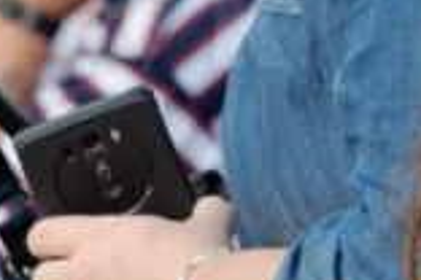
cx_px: 694
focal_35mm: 1116
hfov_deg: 1.8
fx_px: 13045
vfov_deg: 1.2
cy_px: -302
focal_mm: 145
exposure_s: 1/160
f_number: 6.3
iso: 250
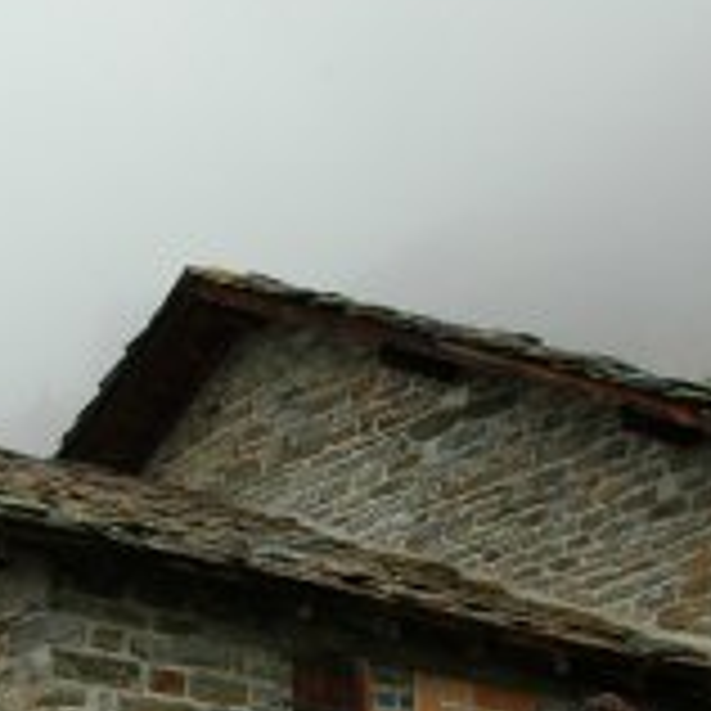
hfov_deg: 15.3
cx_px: 90
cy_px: 693
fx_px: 2626
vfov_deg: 15.2
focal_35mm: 113
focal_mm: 28
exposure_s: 1/125
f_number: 9
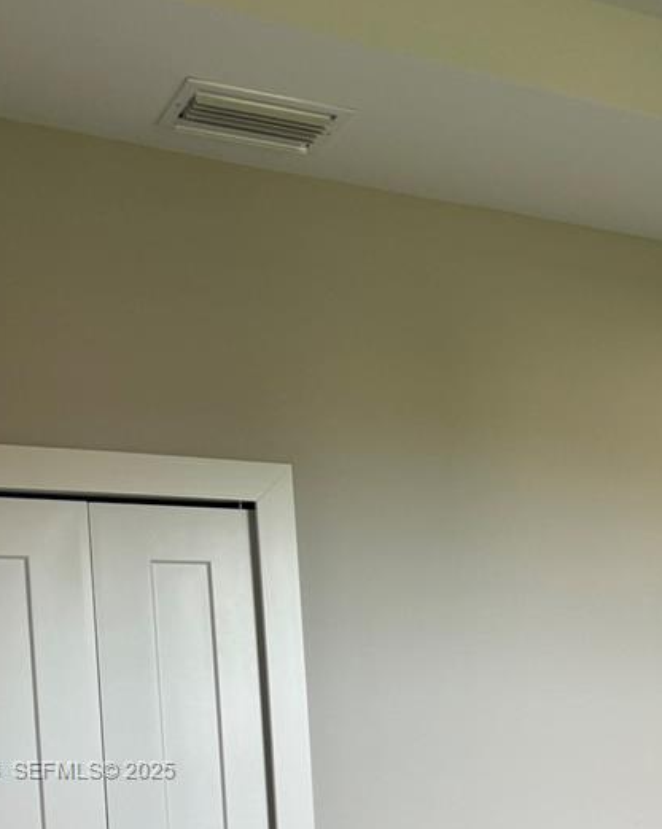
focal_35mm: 54
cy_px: 772
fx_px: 1324
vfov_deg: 32.7
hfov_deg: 27.1
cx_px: 595
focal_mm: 6.76
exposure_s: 1/120
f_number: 1.78
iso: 125
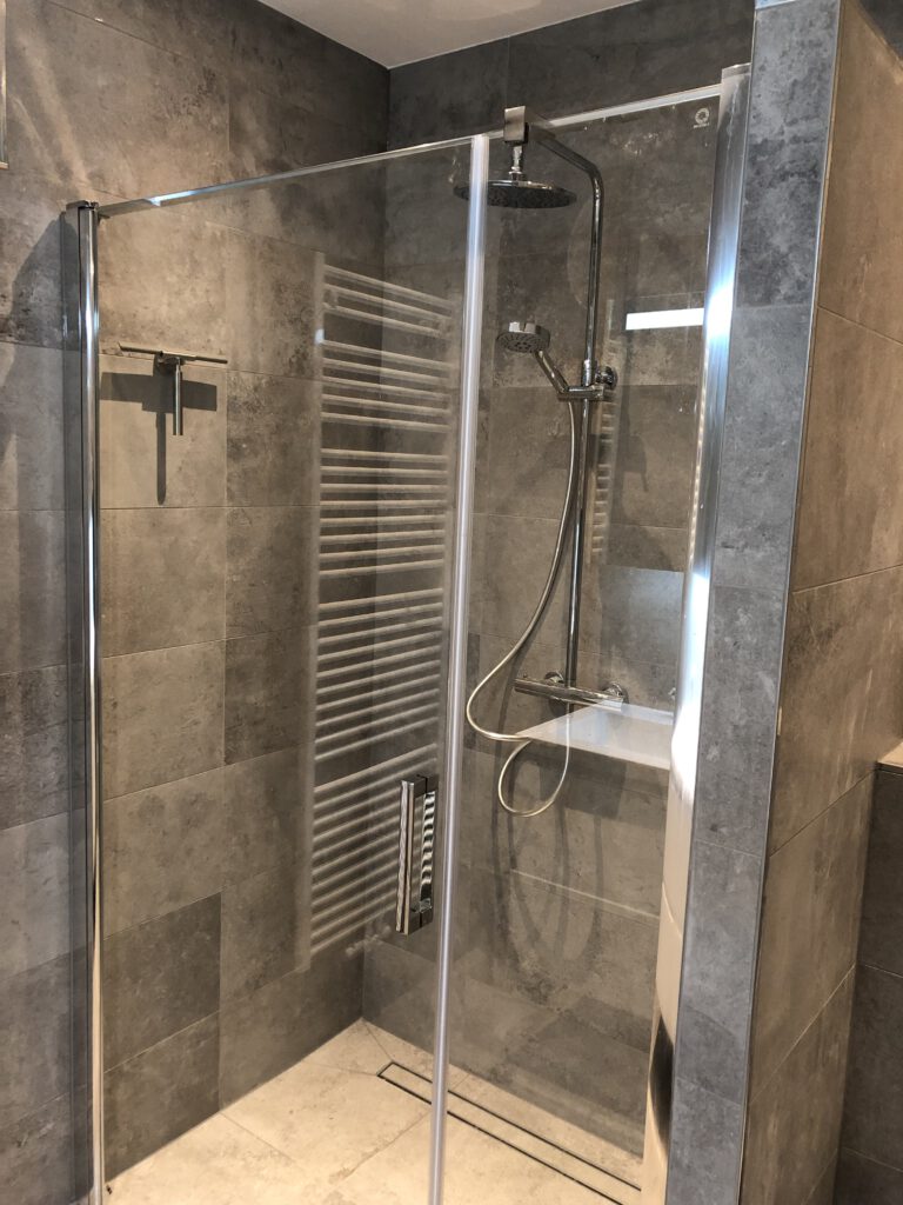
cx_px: 452
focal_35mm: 28
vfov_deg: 63.4
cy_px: 602
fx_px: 974
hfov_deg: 49.7
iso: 100
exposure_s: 1/17
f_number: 1.8
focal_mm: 4
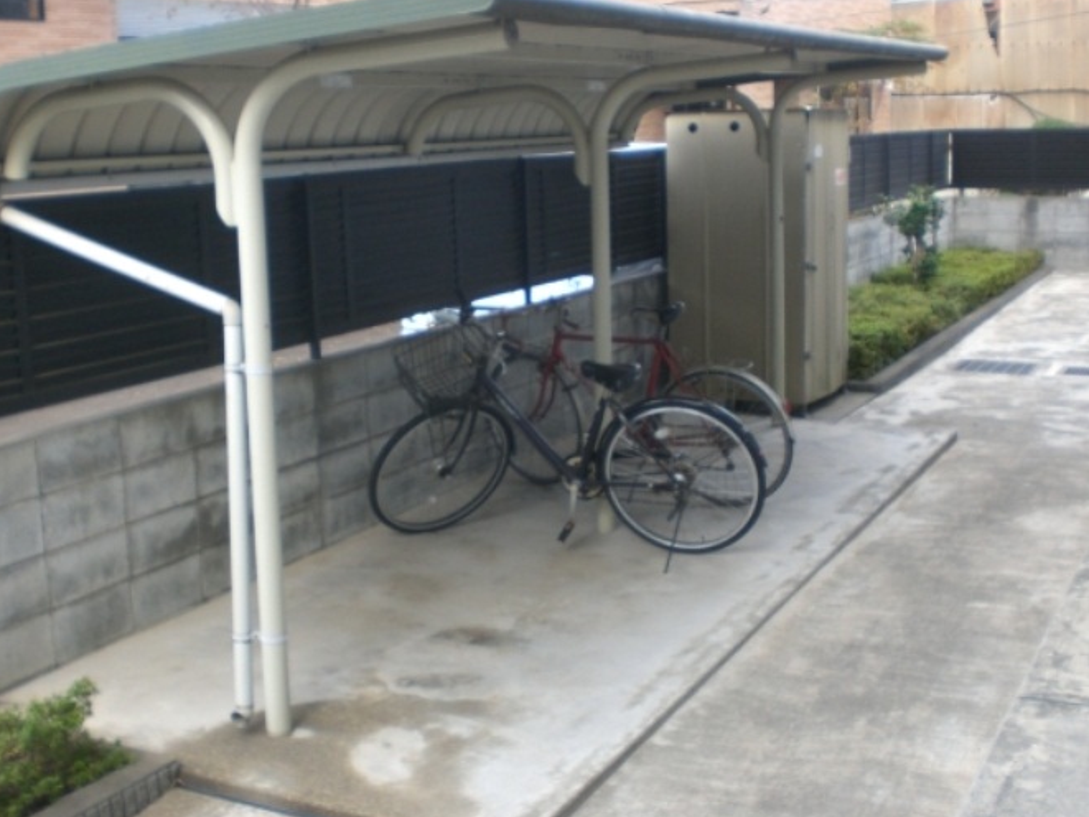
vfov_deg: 31.5
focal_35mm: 46
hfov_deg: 41.1
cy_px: 399
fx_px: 1447
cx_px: 470
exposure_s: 1/80
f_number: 3.1
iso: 100
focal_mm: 6.3
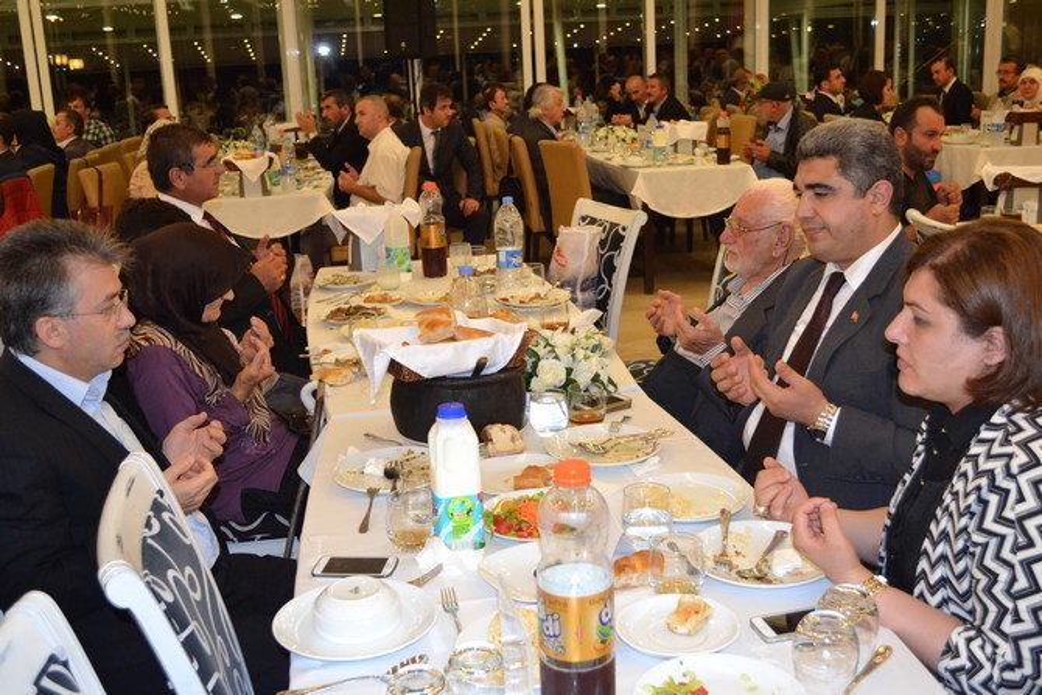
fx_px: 1129
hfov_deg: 49.5
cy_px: 348
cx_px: 521
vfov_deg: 34.2
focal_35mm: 39
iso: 1400
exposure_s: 1/60
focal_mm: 26
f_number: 4.2
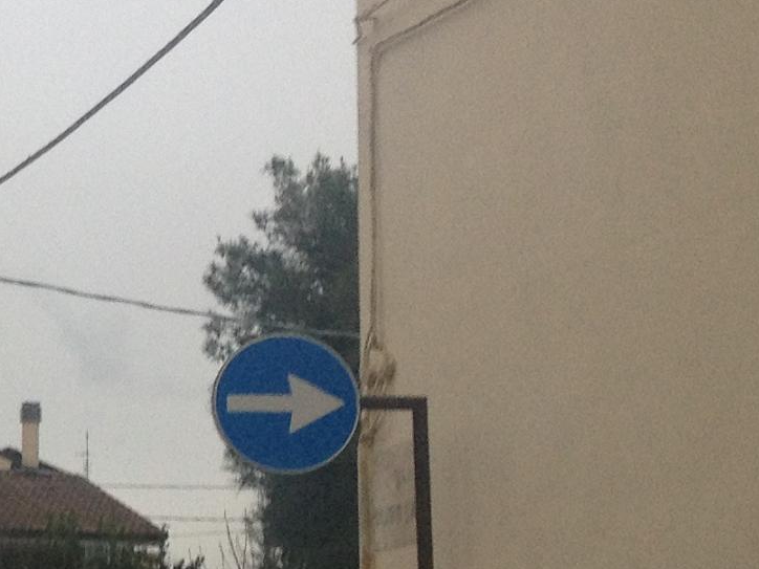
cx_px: -492
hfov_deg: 12.9
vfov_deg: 10.4
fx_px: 3114
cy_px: 443
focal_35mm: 142
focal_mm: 4.28
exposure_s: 1/120
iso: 64
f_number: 2.4
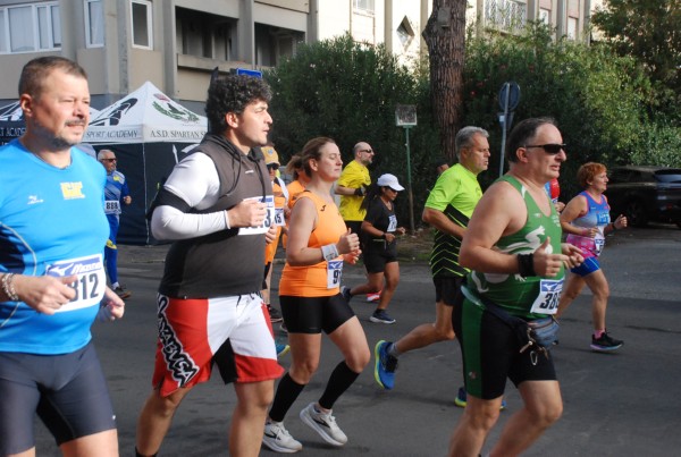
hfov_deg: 41.0
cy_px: 228
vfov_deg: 28.2
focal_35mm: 48
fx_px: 910
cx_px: 340
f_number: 4.5
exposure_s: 1/1250
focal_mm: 32
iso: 1000
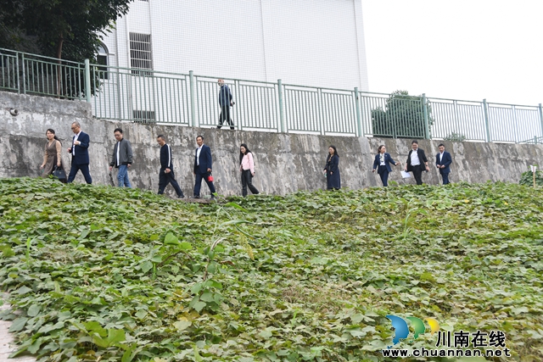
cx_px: 272
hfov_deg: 41.1
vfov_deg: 28.1
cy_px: 181
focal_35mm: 48
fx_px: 724
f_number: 6.3
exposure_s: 1/160
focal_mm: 32
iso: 400
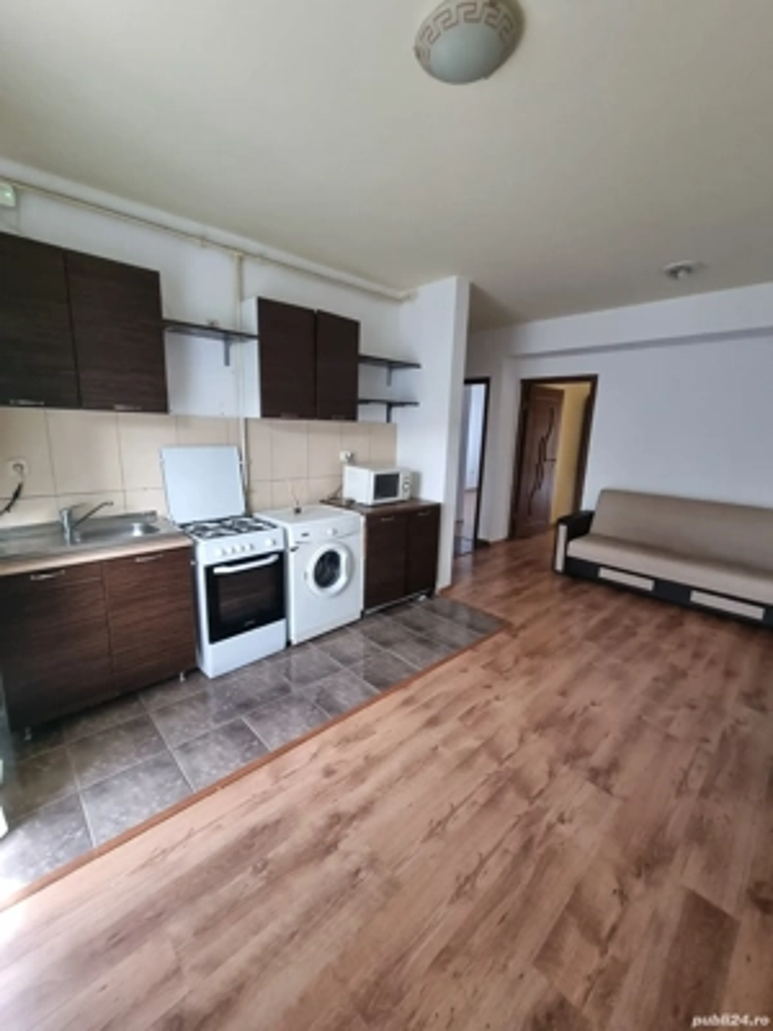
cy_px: 516
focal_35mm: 13
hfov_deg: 89.9
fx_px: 387
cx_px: 386
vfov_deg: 106.2
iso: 500
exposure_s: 1/33
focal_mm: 2.2
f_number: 2.2
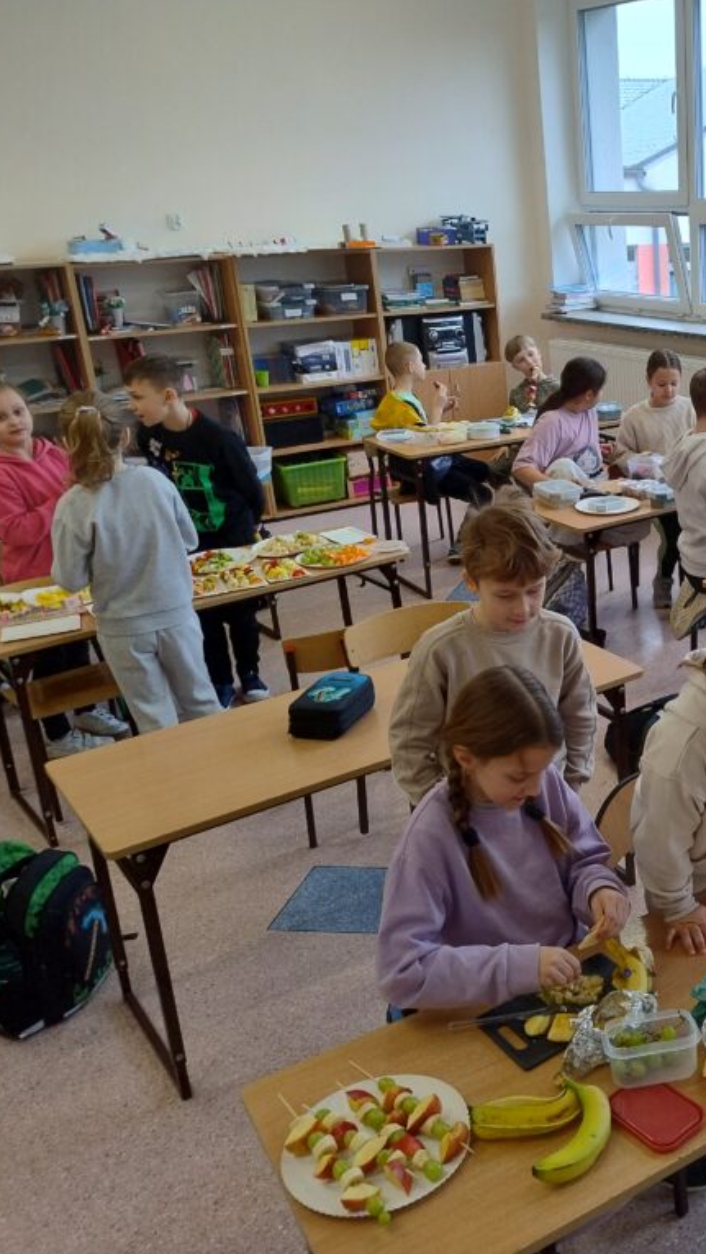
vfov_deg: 56.6
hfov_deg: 31.4
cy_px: 626
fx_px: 1165
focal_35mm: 35
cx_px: 690
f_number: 1.8
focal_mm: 5.56
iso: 145
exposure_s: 1/100
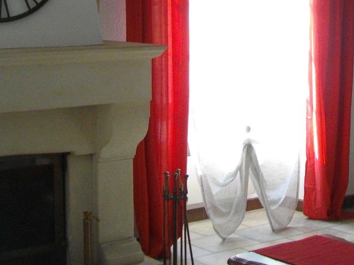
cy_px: -2
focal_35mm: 85
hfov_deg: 22.2
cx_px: 346
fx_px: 869
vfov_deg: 17.0
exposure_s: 1/60
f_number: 2.9
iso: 200
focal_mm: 5.7
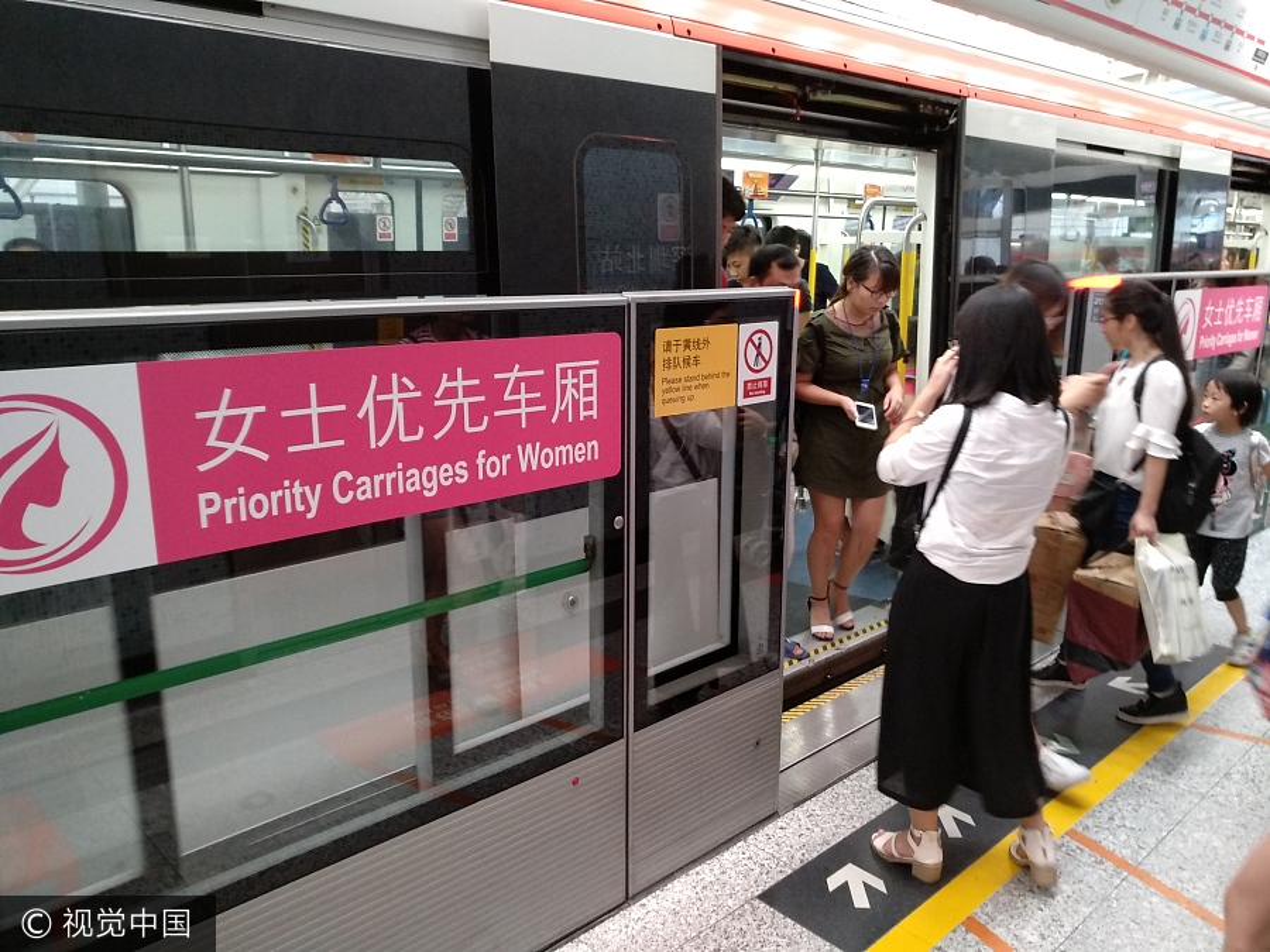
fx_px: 807
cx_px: 635
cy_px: 476
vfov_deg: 61.1
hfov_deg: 76.4
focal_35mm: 22
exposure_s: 1/33
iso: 640
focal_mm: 3.81
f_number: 2.2
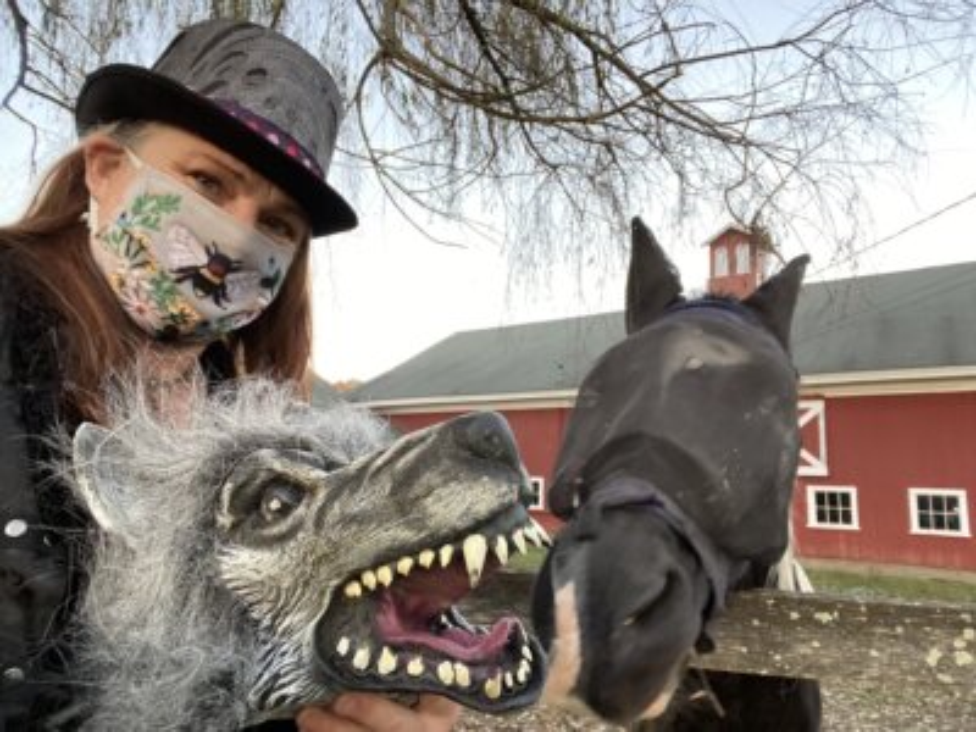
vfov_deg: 58.9
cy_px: 366
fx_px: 648
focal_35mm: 23
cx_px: 488
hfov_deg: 73.9
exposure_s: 1/60
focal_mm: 2.71
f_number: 2.2
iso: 200
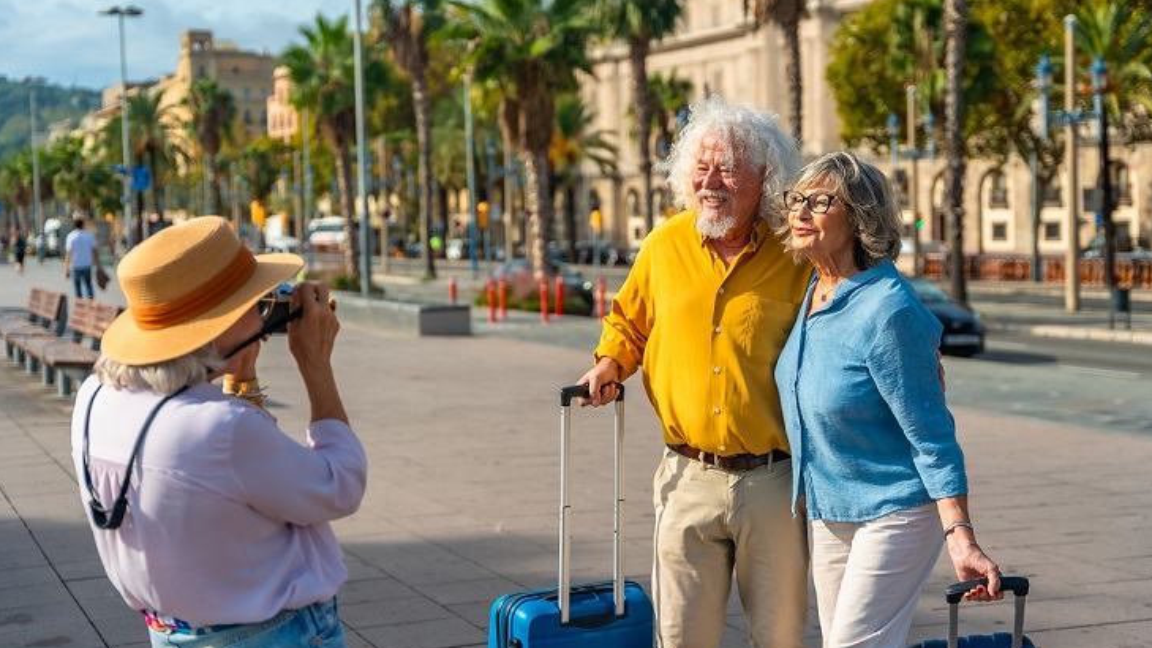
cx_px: 576
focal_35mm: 54
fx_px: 1653
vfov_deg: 22.2
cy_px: 300
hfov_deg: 38.4
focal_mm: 51.1
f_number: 2.8
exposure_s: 1/1600
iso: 100
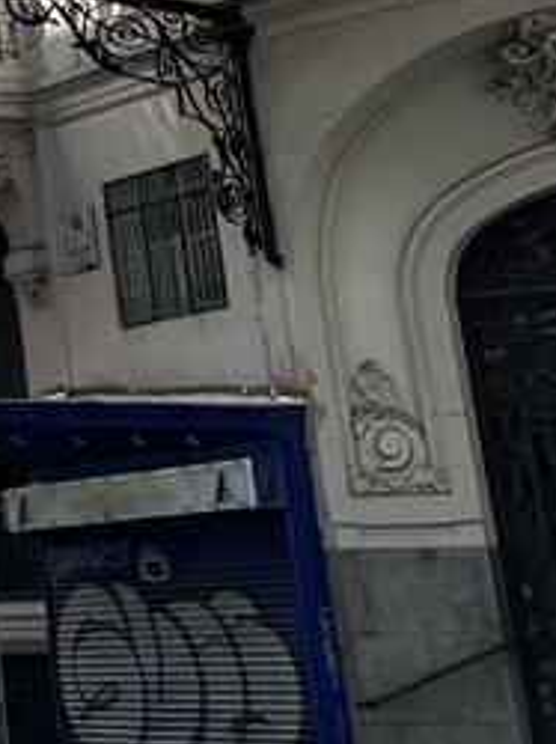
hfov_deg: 10.4
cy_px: -321
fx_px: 2682
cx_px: -723
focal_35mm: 125
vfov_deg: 14.8
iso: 50
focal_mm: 5.7
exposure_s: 1/4630
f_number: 1.5
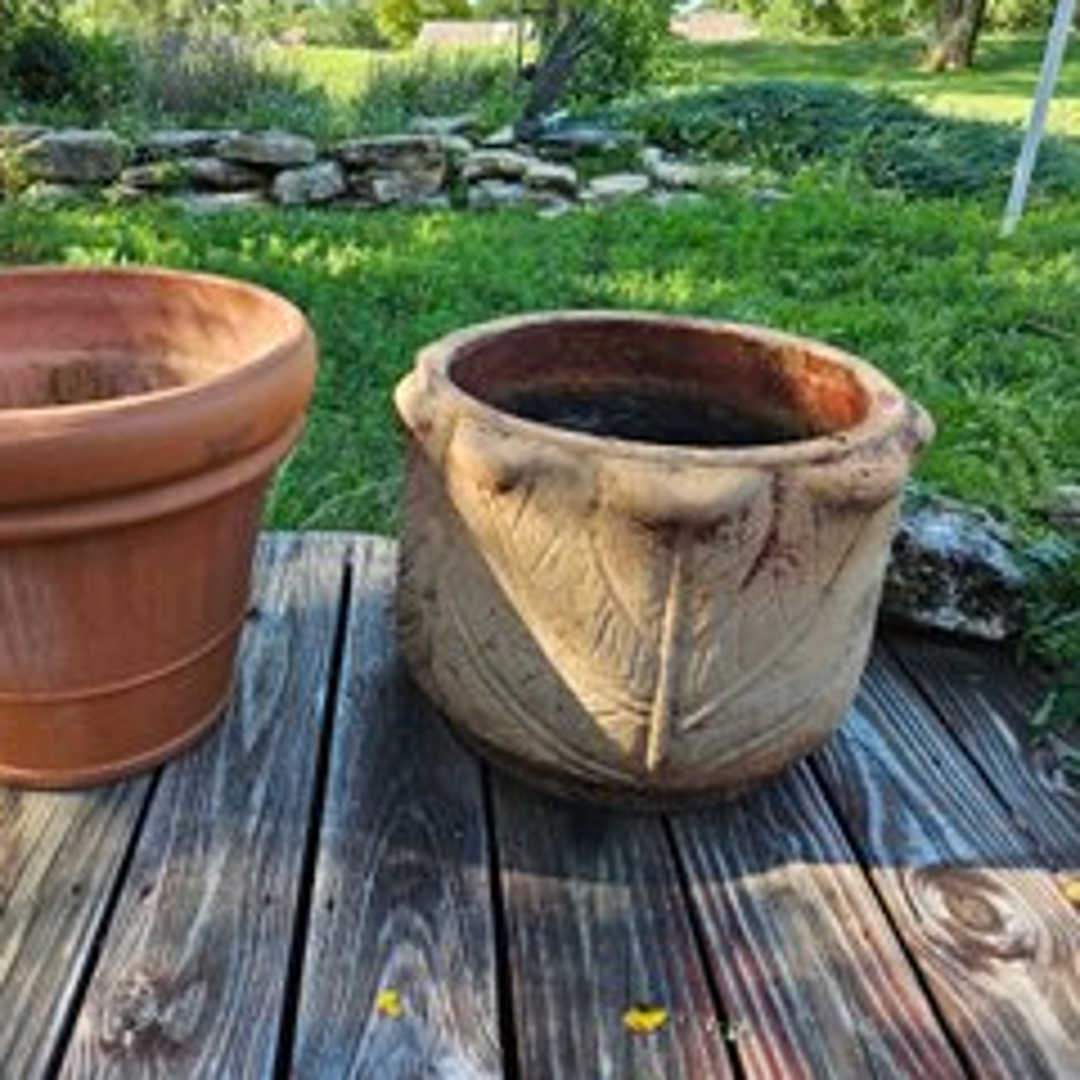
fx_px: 1024
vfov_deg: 55.6
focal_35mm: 29
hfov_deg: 54.5
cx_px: 358
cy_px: 515
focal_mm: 5.4
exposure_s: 1/180
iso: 32
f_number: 1.8
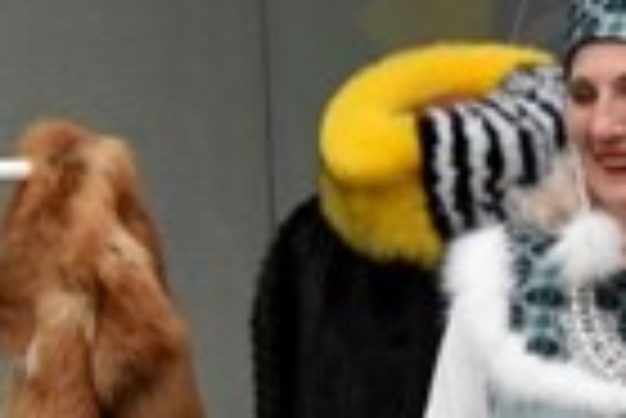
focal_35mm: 403
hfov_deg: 5.1
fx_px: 7015
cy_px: 800
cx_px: 964
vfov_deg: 3.4
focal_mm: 70
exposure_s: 1/640
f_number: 8
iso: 3200
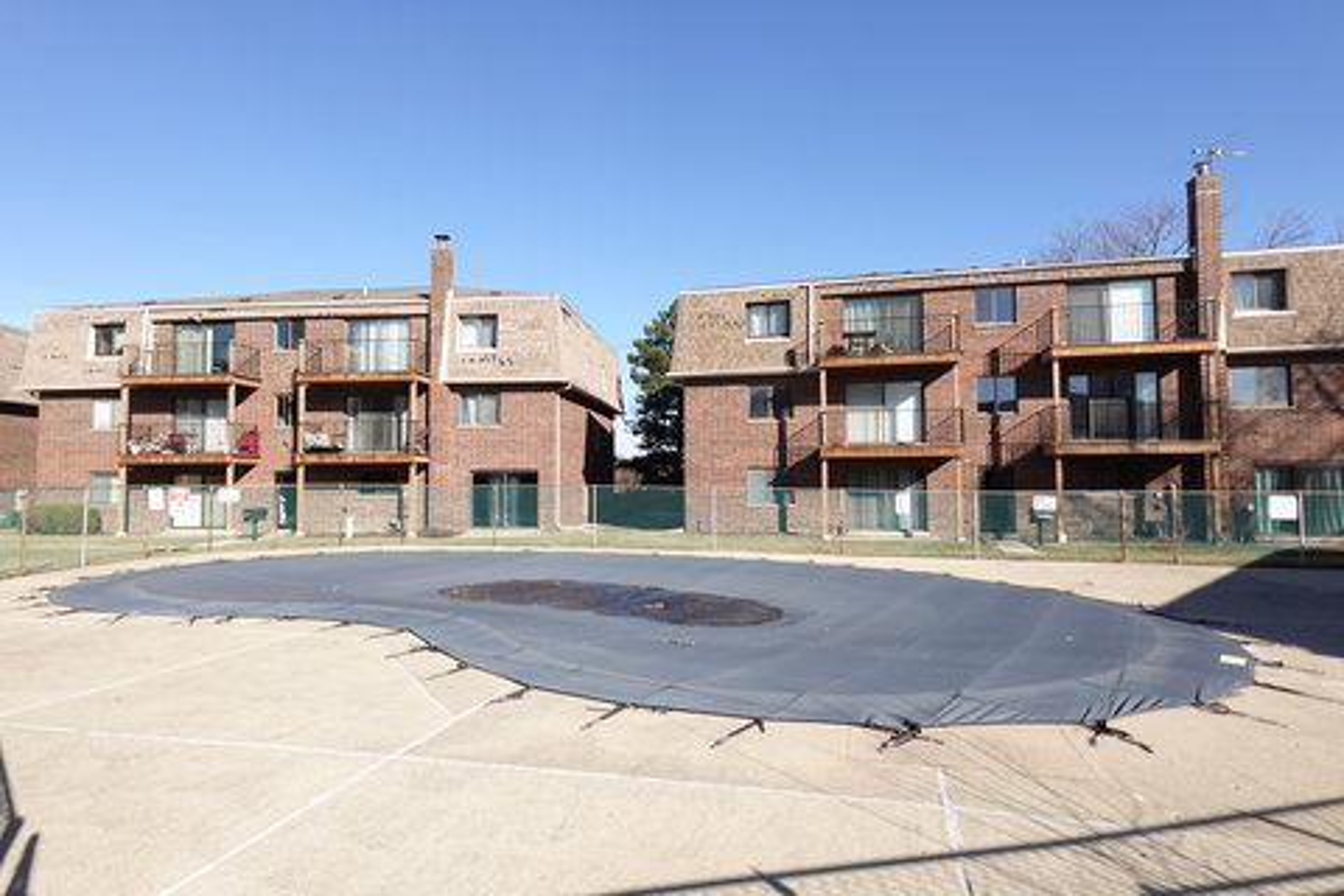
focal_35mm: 20
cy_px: 448
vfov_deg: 61.9
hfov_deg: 84.0
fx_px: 747
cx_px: 672
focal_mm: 7.6
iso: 125
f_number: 2
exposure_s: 1/2500
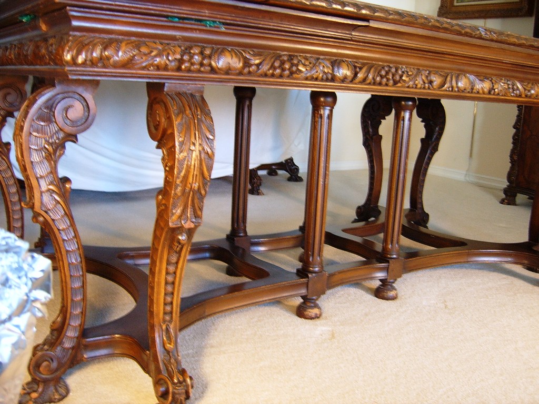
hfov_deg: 52.6
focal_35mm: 35
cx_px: 270
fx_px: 545
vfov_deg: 40.7
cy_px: 202
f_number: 2.8
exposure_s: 1/10
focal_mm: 5.8
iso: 100
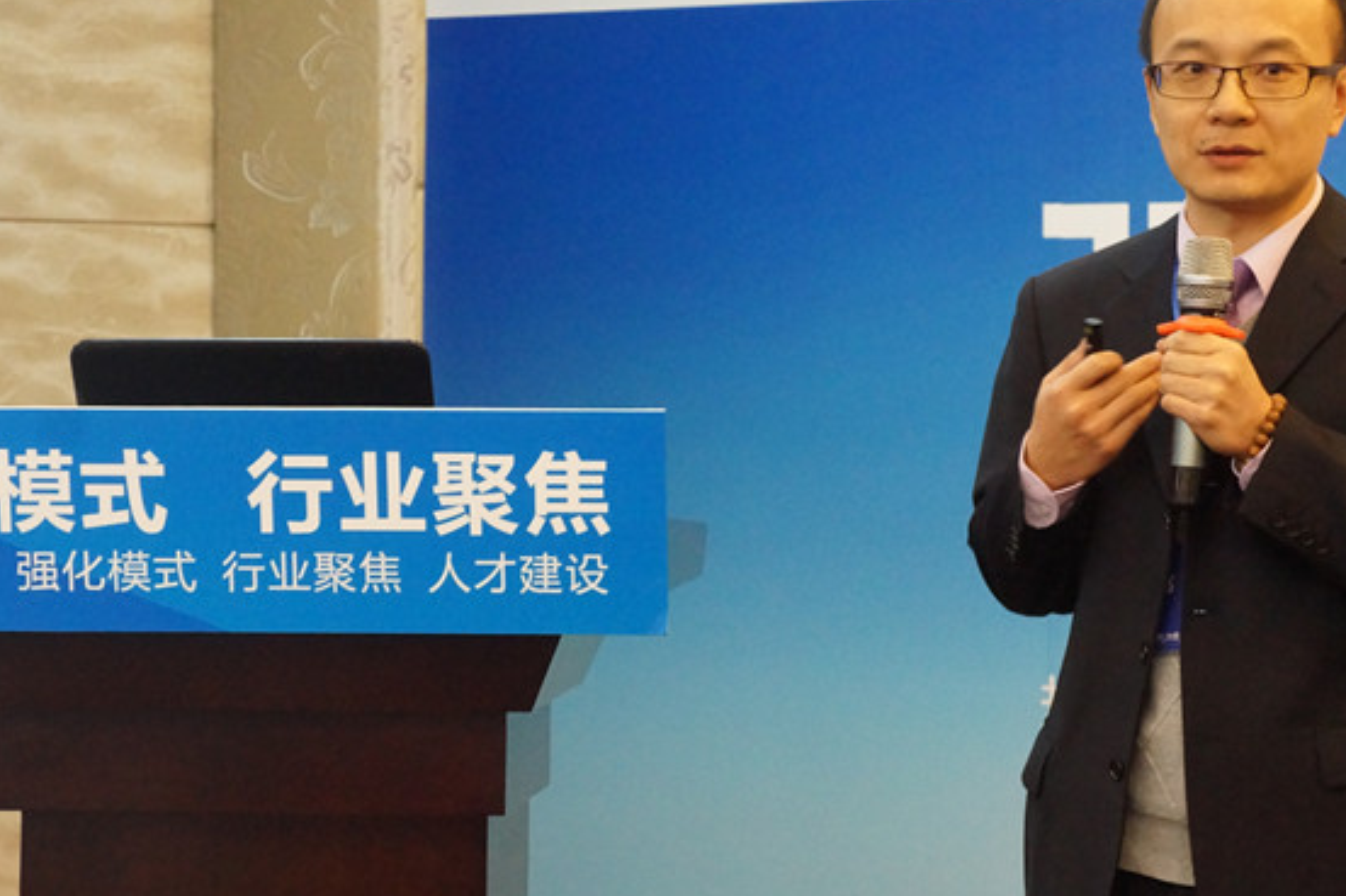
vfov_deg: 13.2
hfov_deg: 19.6
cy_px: 423
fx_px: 3887
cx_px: 758
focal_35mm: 104
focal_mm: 43
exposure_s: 1/60
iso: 3200
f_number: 5.6
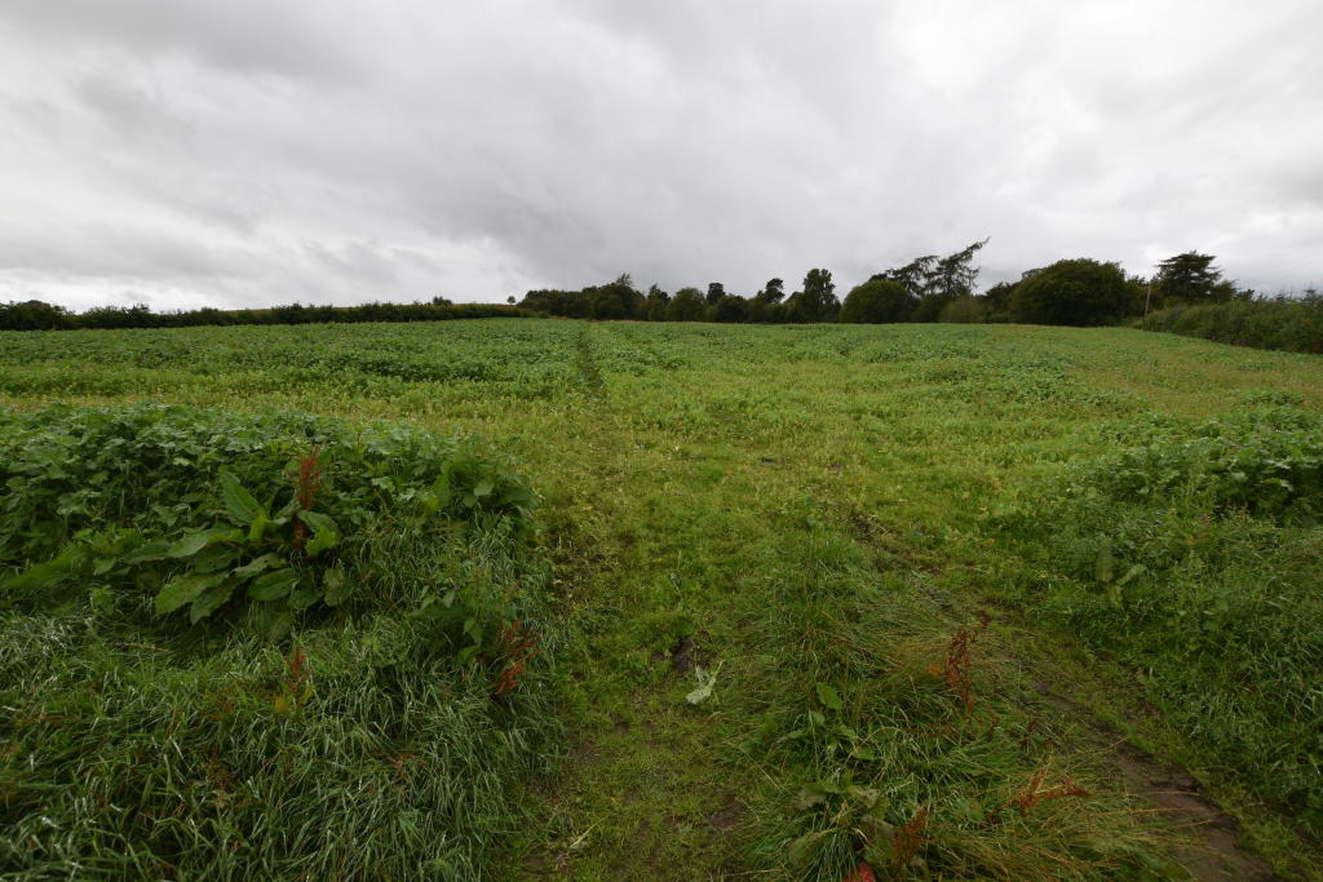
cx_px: 662
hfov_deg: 100.4
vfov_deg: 77.3
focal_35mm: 15
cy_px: 441
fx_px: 551
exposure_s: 1/250
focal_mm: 10
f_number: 8
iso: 200
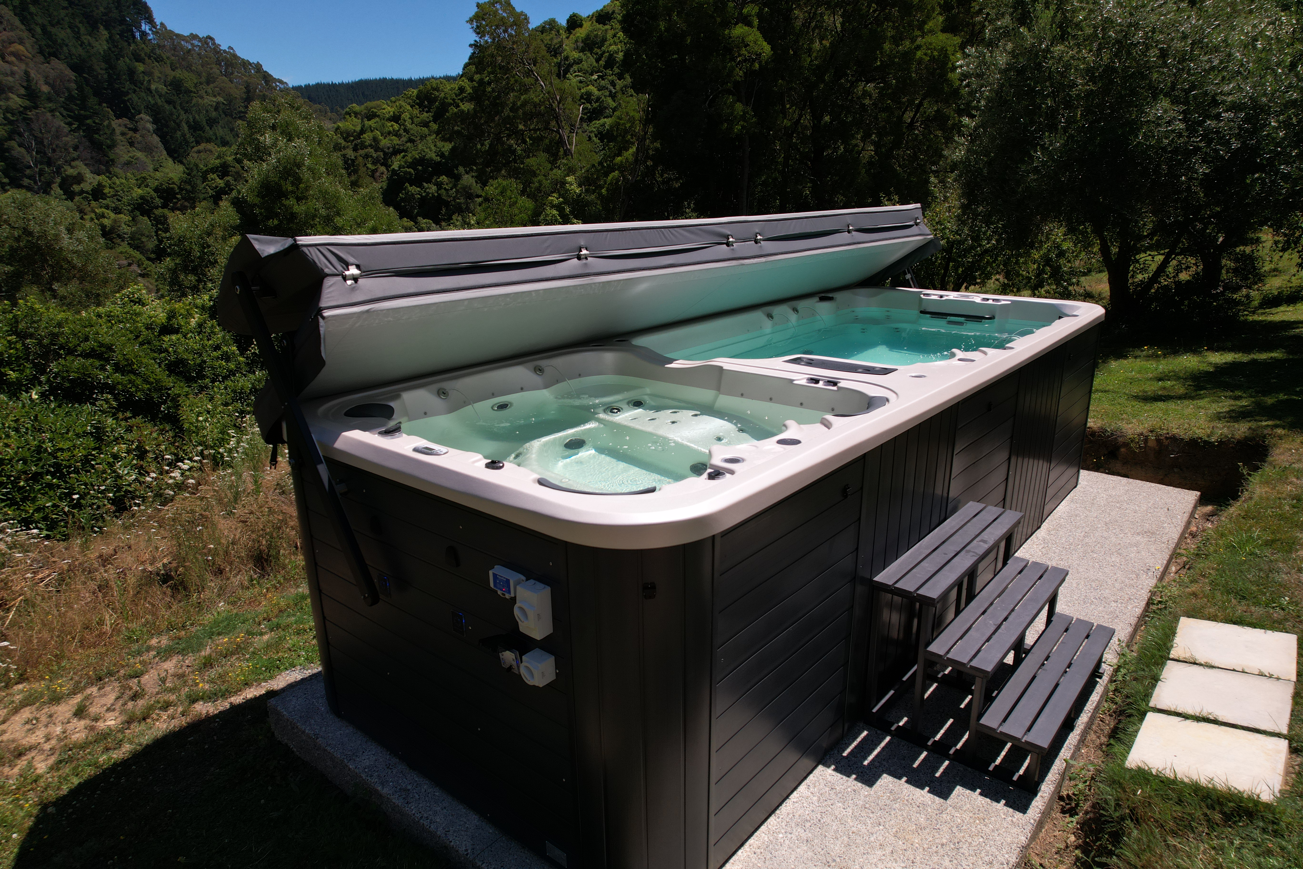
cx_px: 652
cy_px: 434
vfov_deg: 57.2
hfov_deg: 78.6
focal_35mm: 22
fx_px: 796
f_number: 2.8
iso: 100
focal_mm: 8.38
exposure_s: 1/80
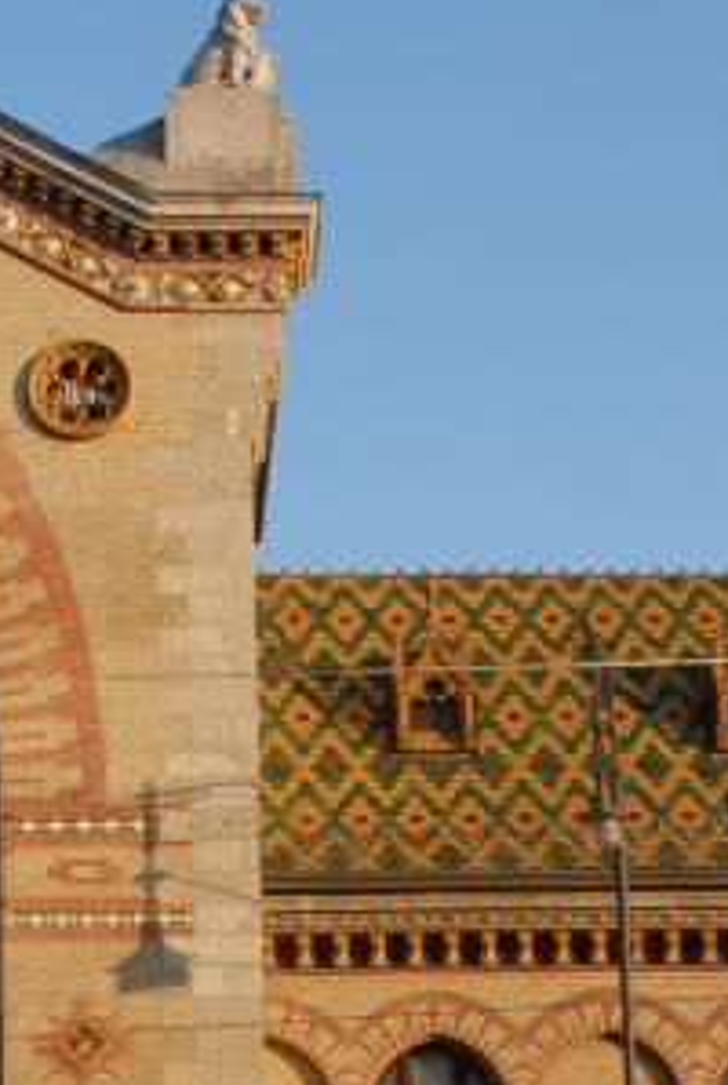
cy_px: 1415
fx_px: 2959
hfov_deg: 14.0
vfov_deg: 19.2
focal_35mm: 98
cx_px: 231
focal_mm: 18
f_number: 5.6
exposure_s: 1/125
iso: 100
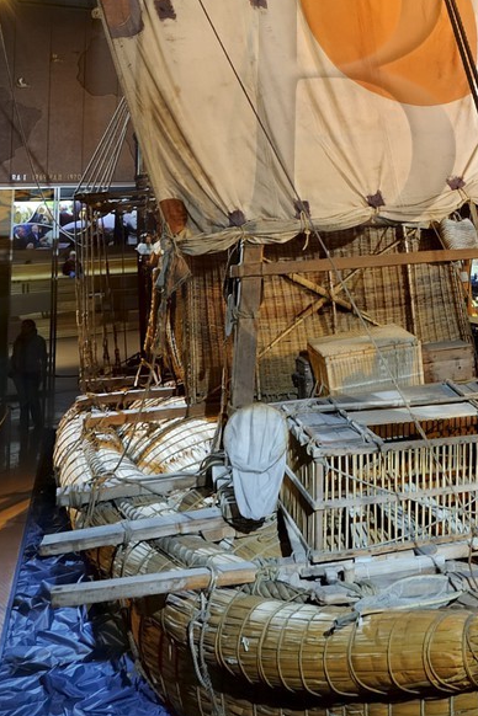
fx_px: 876
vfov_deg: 41.3
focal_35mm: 44
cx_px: 476
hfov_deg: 28.6
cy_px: 81
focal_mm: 16
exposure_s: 1/1.25
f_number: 8
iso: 200
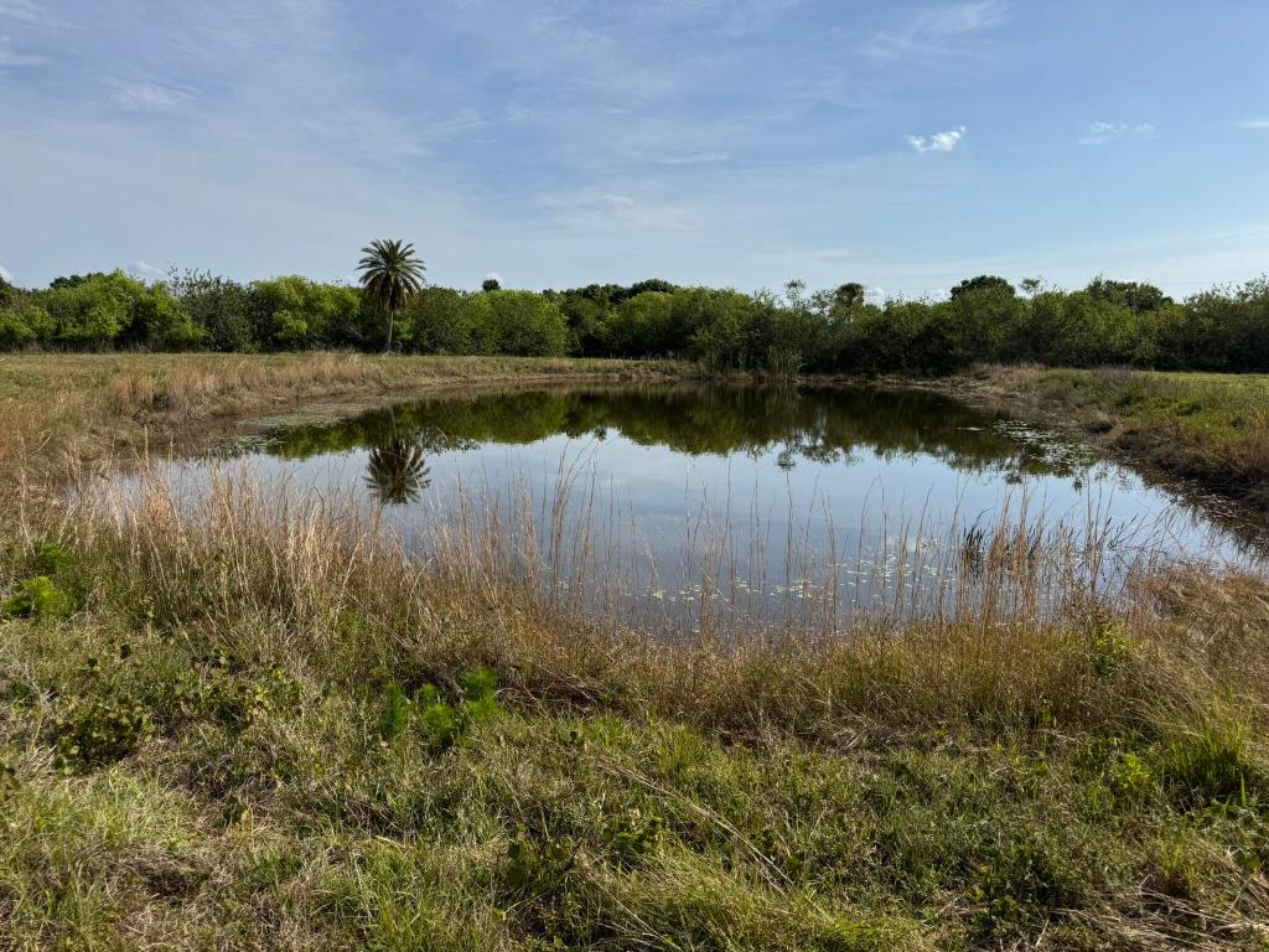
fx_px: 880
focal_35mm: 24
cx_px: 634
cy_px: 476
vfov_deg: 56.8
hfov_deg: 71.6
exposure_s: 1/7937
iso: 80
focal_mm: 6.76
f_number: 1.78
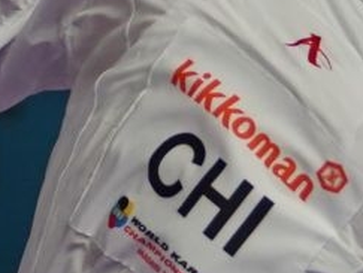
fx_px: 15007
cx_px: -318
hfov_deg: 1.4
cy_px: 513
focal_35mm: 1429
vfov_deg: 1.0
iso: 800
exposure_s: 1/1000
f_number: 2.8
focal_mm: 134
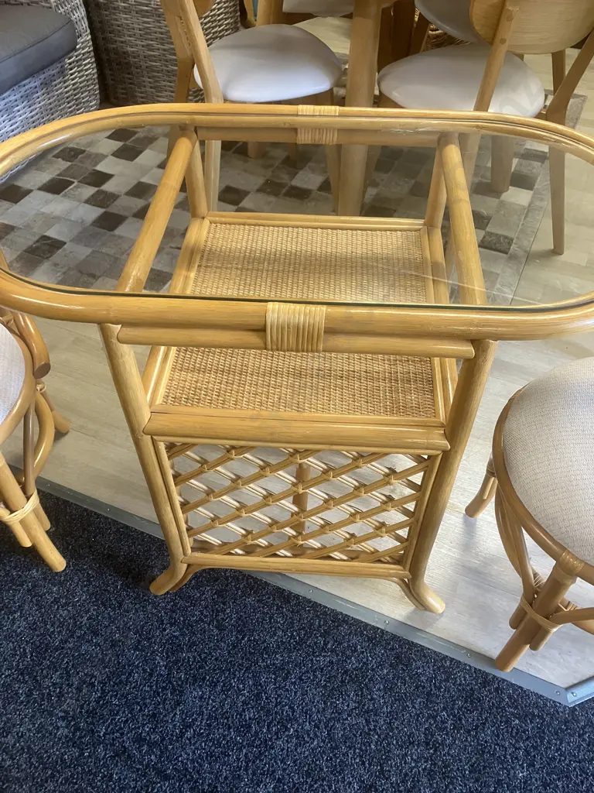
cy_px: 396
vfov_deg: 63.4
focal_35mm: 28
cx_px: 297
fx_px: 641
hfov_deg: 49.7
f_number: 1.8
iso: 160
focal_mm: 3.99
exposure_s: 1/50
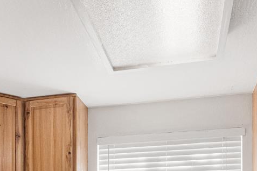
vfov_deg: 25.9
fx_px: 314
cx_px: 113
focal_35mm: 44
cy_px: 225
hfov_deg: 44.4
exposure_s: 1/30
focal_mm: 14
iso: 2000
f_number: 8
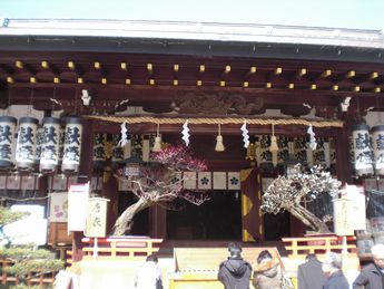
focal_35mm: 38
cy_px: 144
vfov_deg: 37.7
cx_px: 192
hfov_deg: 49.0
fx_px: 422
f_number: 3.1
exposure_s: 1/160
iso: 64
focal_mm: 6.3
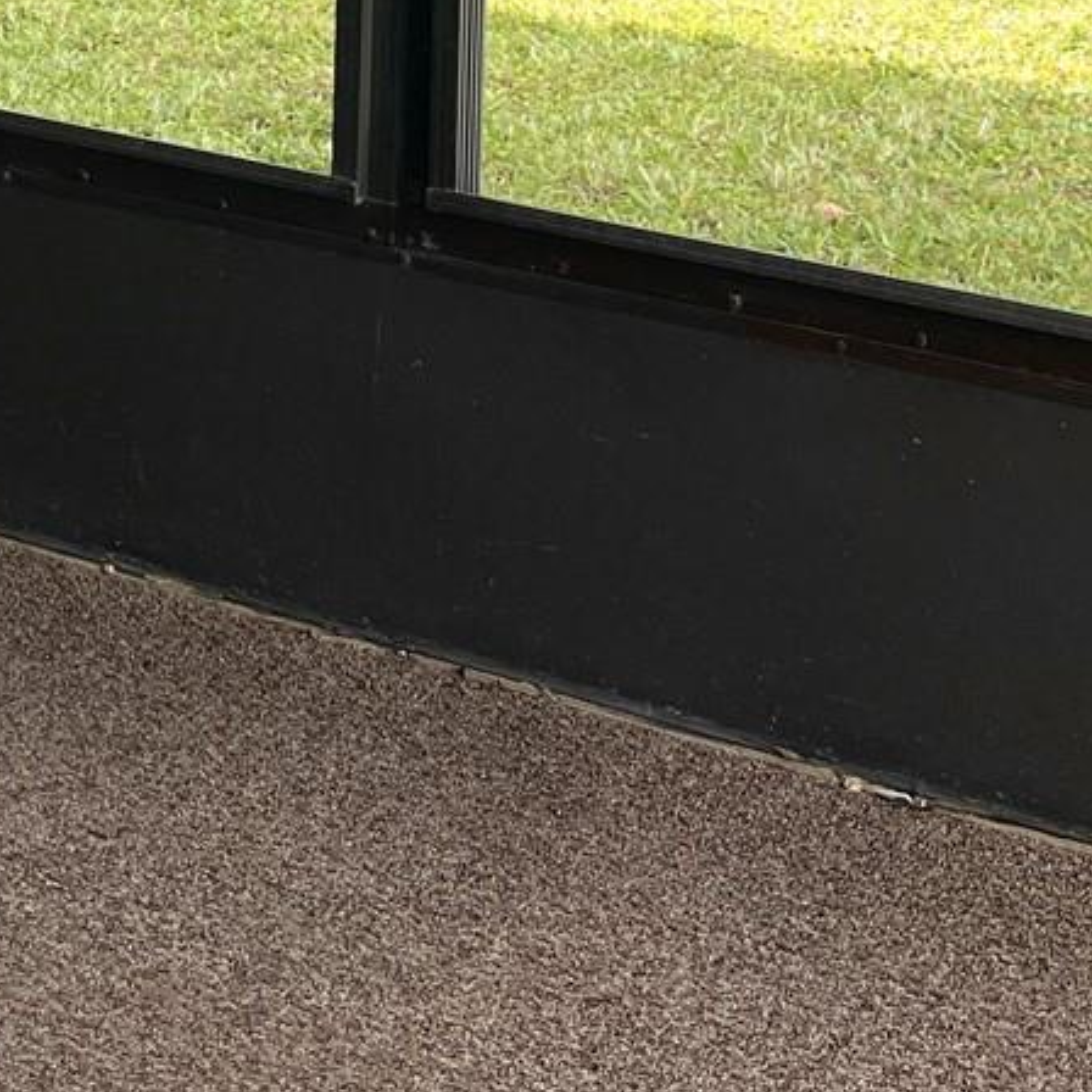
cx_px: -229
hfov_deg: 20.5
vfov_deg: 20.1
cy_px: -319
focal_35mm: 79
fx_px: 2820
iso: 32
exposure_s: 1/696
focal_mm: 5.1
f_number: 1.6
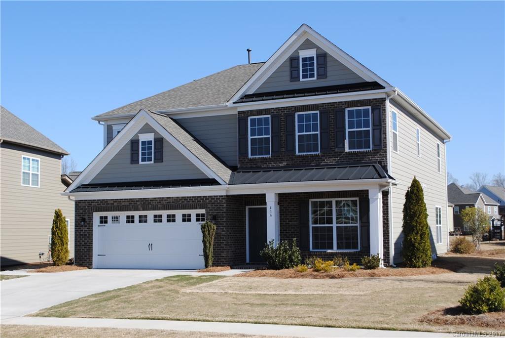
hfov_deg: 41.1
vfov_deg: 28.1
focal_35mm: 48
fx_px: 674
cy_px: 169
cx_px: 252
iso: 100
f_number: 8
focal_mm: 32
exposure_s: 1/250
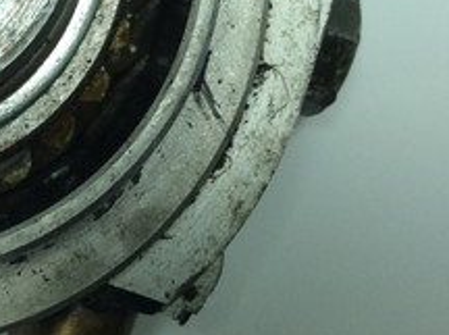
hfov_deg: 21.1
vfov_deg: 16.2
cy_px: 10
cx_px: -25
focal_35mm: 89
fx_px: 1152
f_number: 2.4
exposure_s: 1/349
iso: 32
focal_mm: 3.3
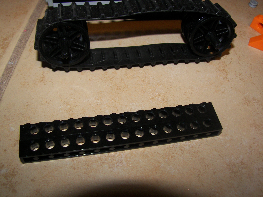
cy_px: 98
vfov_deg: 39.7
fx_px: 274
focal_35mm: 36
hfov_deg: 51.4
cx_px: 132
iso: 100
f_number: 2.8
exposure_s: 1/30
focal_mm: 6
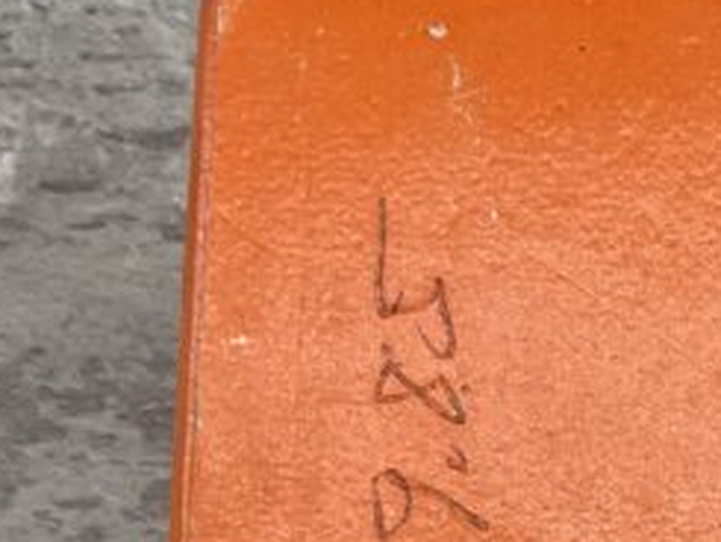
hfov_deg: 14.8
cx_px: 1159
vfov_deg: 11.3
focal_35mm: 121
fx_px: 2521
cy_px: 999
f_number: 1.8
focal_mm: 3
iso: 16
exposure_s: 1/167
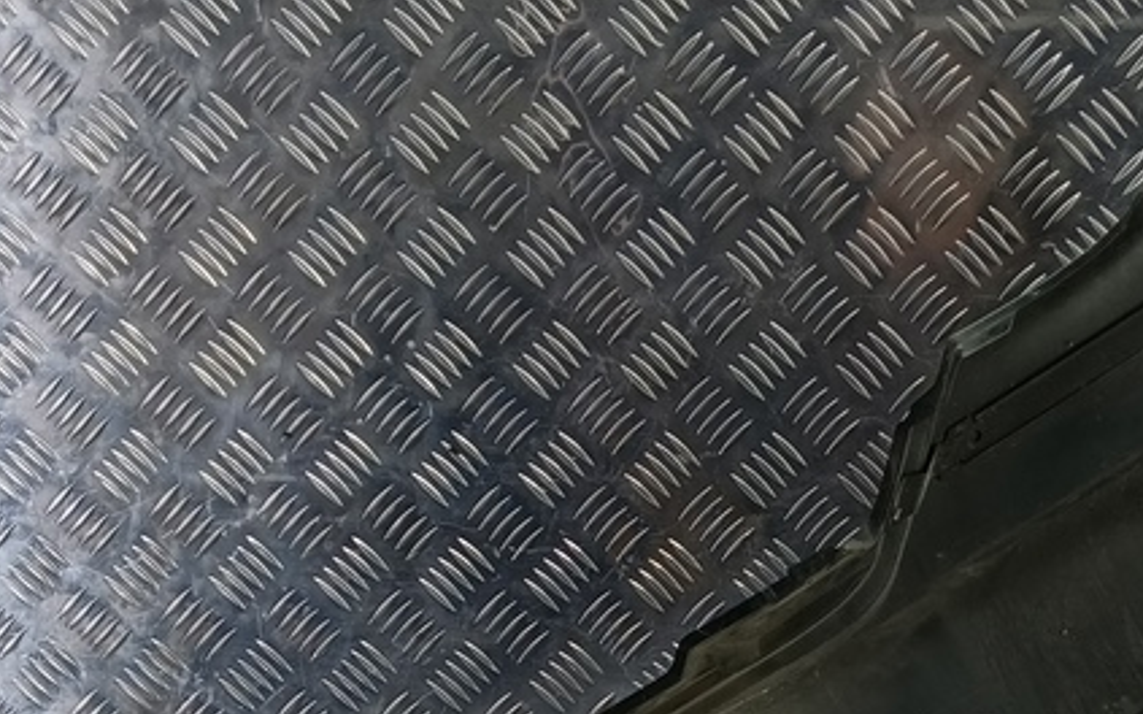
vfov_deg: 20.0
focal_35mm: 59
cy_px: 947
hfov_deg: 33.8
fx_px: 1837
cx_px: 870
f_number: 1.6
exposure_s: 1/50
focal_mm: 4.11
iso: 126
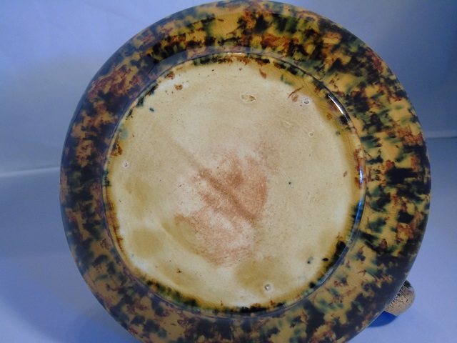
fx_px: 713
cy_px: 172
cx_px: 228
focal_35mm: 54
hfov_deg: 35.5
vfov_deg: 27.0
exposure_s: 1/40
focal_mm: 9.6
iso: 400
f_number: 4.3
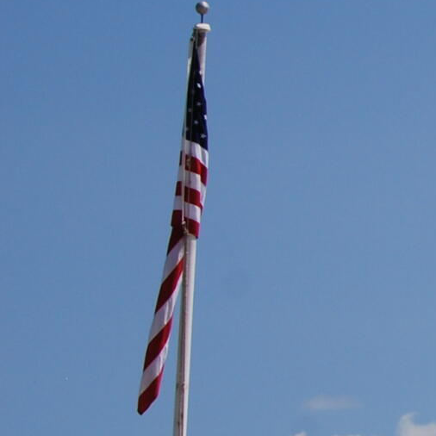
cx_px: 1279
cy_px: 384
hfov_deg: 7.0
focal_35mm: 227
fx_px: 3235
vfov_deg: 7.7
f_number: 9
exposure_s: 1/320
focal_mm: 30
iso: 100
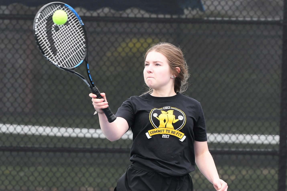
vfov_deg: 4.8
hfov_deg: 7.2
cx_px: 144
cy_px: 96
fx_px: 2272
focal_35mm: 285
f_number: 4.5
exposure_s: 1/1000
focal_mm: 190
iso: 320
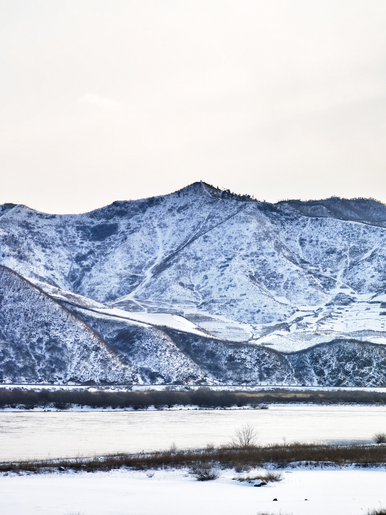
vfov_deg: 14.6
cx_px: 193
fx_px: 2007
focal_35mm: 135
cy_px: 258
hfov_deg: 11.0
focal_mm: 14.45
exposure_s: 1/504
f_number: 3.4
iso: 50
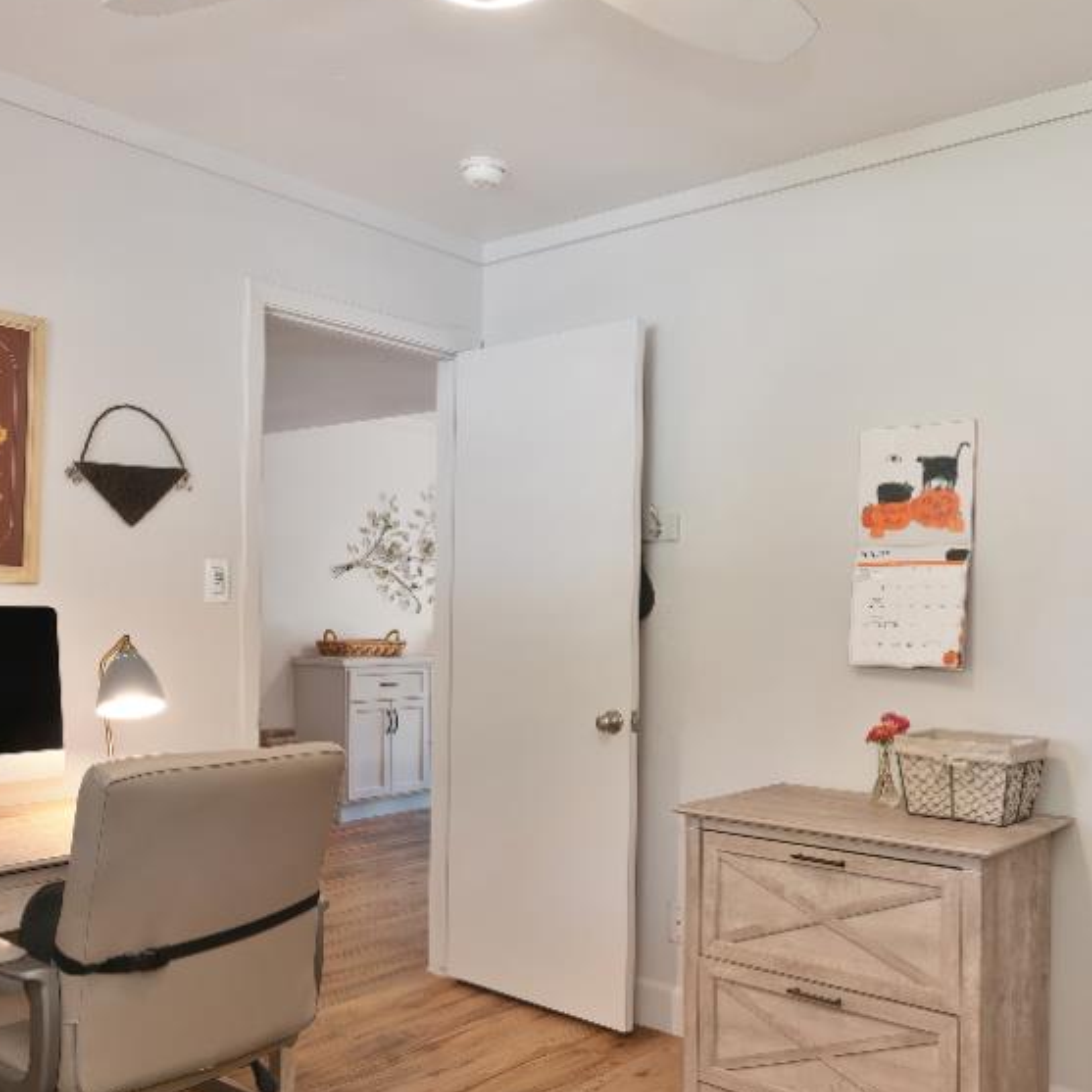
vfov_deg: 51.0
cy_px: 604
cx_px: 592
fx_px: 1142
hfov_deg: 51.0
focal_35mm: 32
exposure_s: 1/15
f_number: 4
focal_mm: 14
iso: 500
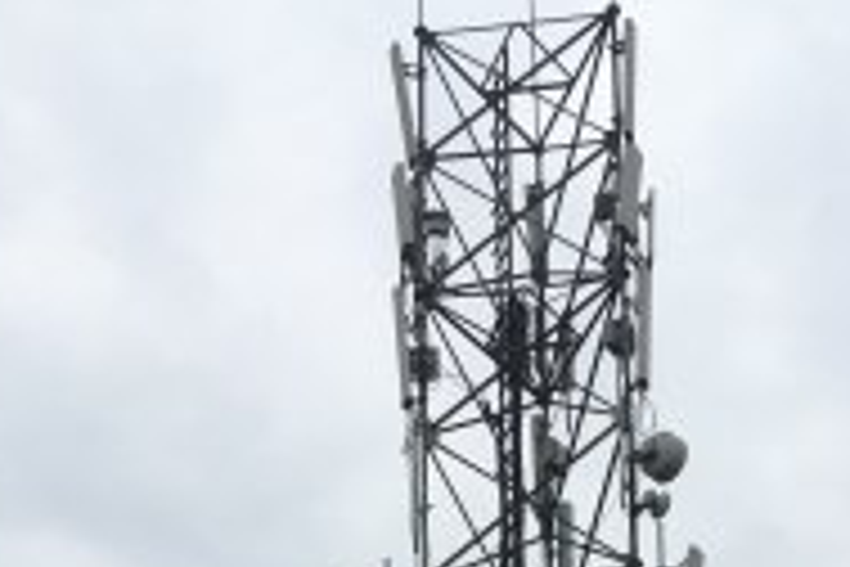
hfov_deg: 21.1
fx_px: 2266
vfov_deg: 12.4
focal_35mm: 96
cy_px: 1184
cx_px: 585
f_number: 2.2
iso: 25
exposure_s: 1/1876
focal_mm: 4.15
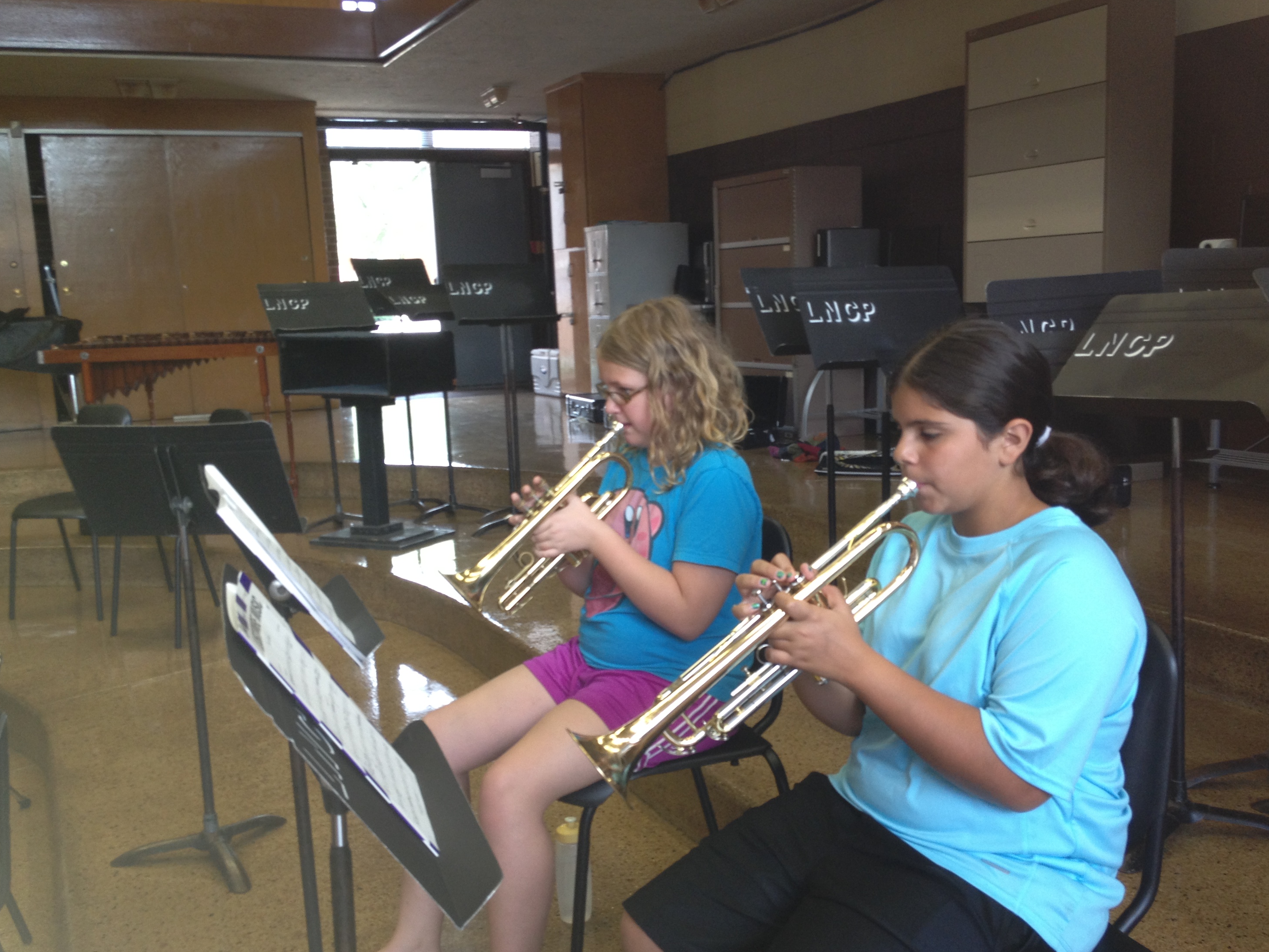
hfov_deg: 47.9
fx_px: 1430
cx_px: 639
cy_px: 511
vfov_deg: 36.8
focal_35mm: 39
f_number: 2.4
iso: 50
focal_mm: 4.28
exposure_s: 1/30
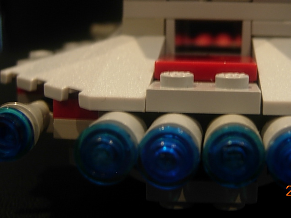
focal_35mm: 58
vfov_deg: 24.9
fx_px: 488
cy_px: 52
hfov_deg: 32.6
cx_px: 216
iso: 68
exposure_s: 1/4
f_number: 2.7
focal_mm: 7.5
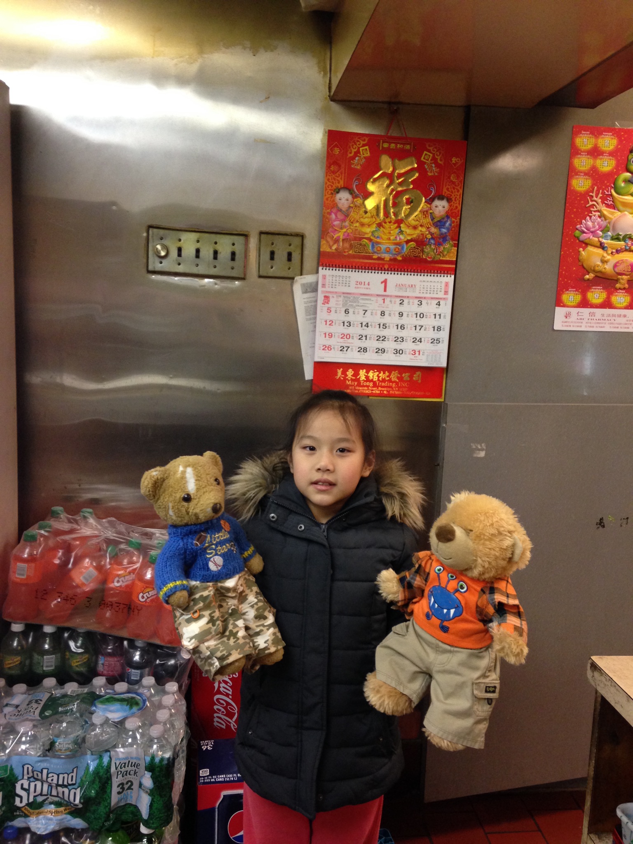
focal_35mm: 33
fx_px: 805
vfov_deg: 55.4
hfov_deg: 42.9
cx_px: 316
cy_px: 422
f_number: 2.4
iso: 200
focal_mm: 4.12
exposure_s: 1/20
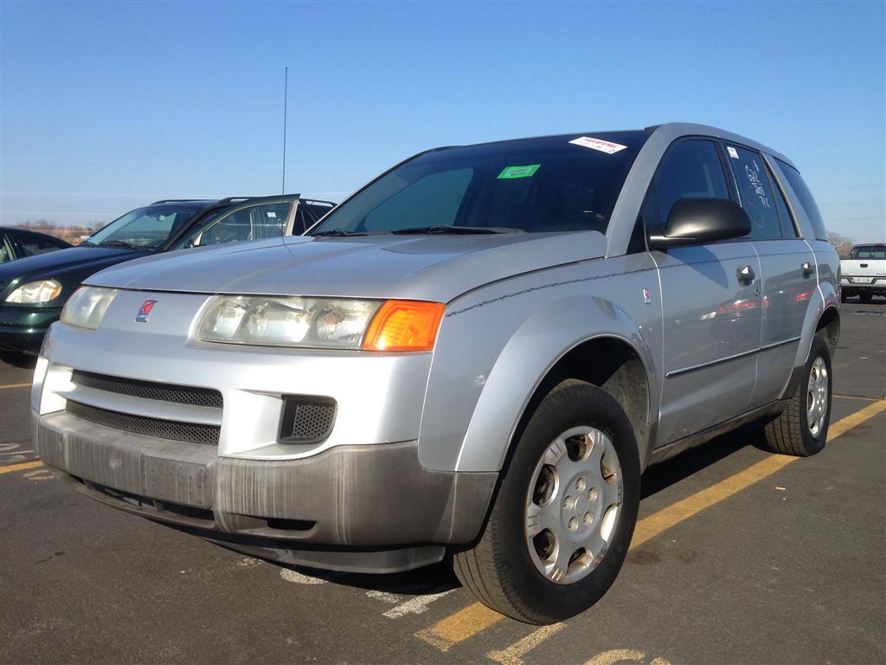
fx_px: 845
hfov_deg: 55.4
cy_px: 332
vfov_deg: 42.9
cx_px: 443
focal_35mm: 33
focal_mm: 4.13
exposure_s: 1/1178
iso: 50
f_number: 2.4
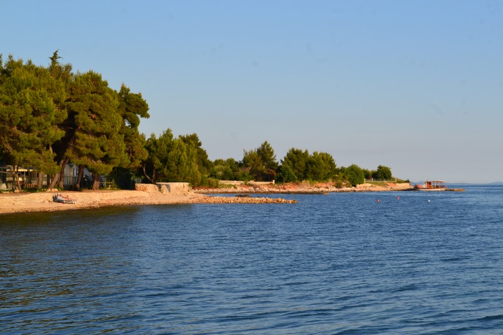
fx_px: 1152
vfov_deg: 16.5
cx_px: 252
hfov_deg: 24.6
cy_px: 168
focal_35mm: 82
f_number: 11
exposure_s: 1/400
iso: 400
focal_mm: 55
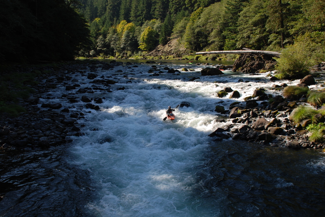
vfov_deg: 36.9
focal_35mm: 36
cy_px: 108
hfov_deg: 53.1
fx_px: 325
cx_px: 162
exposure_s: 1/125
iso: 100
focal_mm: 24
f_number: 5.6
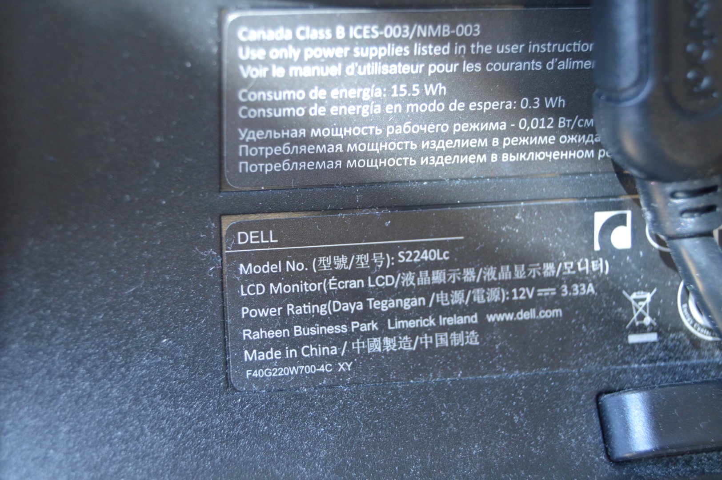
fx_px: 1262
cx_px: 361
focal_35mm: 63
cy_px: 240
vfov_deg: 21.5
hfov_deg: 31.9
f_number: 5
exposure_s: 1/60
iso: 900
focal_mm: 42
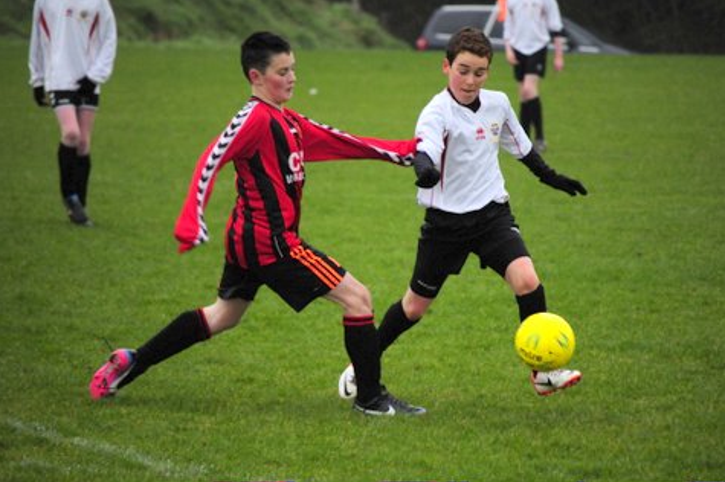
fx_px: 5796
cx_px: 363
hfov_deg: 7.2
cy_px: 240
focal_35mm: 288
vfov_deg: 4.8
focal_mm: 190
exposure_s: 1/500
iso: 1600
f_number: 5.6
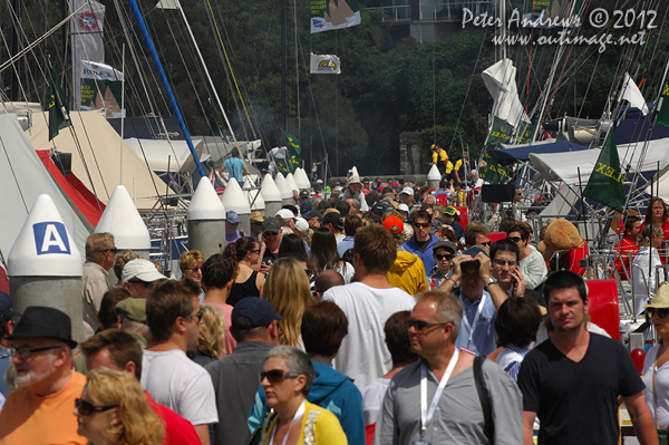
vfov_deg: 4.6
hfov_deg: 6.9
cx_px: 334
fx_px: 5570
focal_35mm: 300
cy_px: 222
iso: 400
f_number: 9.5
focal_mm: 200
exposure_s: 1/1000
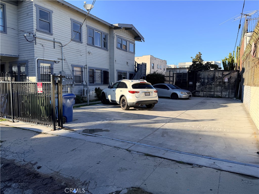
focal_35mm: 24
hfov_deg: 71.6
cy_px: 97
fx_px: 180
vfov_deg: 56.8
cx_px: 130
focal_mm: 6.76
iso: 80
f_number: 1.78
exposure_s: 1/2110
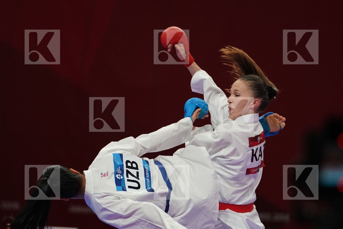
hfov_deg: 5.6
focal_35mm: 369
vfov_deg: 3.7
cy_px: 114
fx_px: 3515
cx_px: 172
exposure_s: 1/1000
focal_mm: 246
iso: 2500
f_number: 4
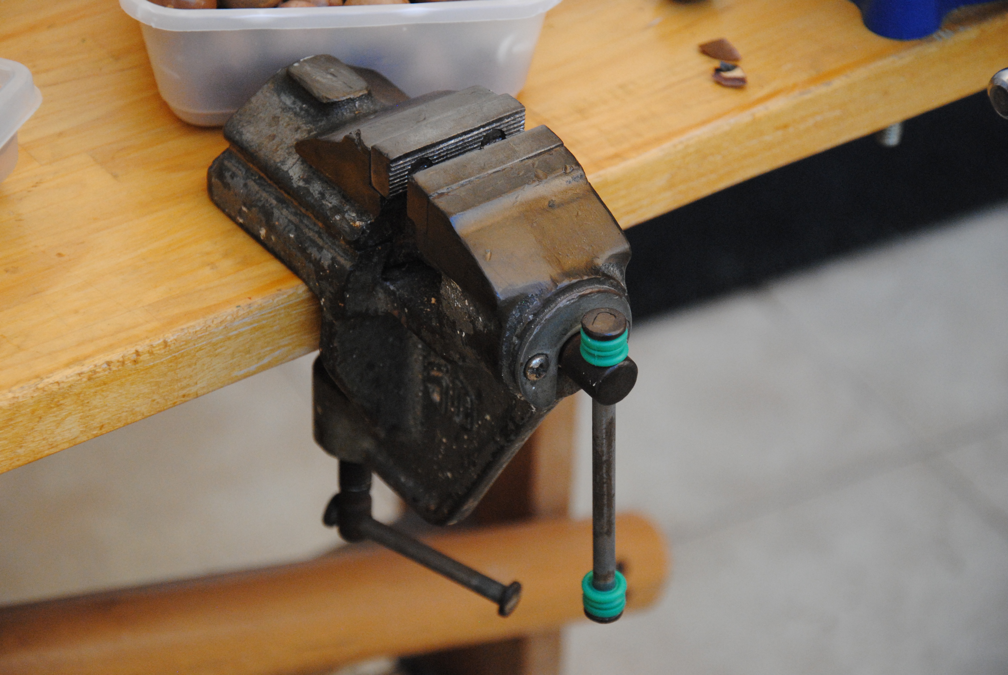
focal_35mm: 120
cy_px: 338
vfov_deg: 11.5
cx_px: 504
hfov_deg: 17.0
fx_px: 3364
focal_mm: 80
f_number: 5.3
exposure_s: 1/125
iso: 1100
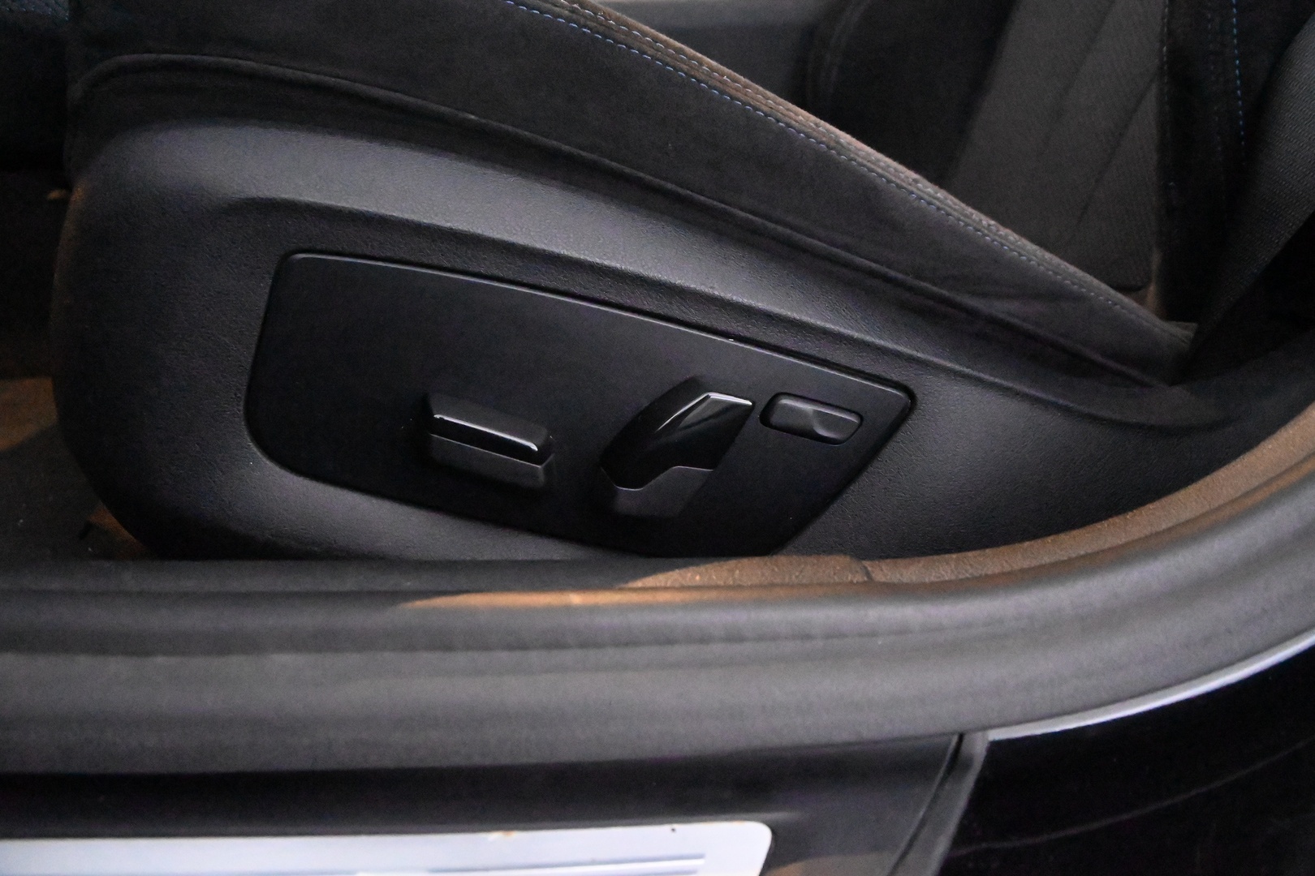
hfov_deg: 27.0
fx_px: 2739
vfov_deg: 18.2
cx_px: 658
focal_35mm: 75
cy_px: 438
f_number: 11
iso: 28800
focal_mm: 50
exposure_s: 1/80
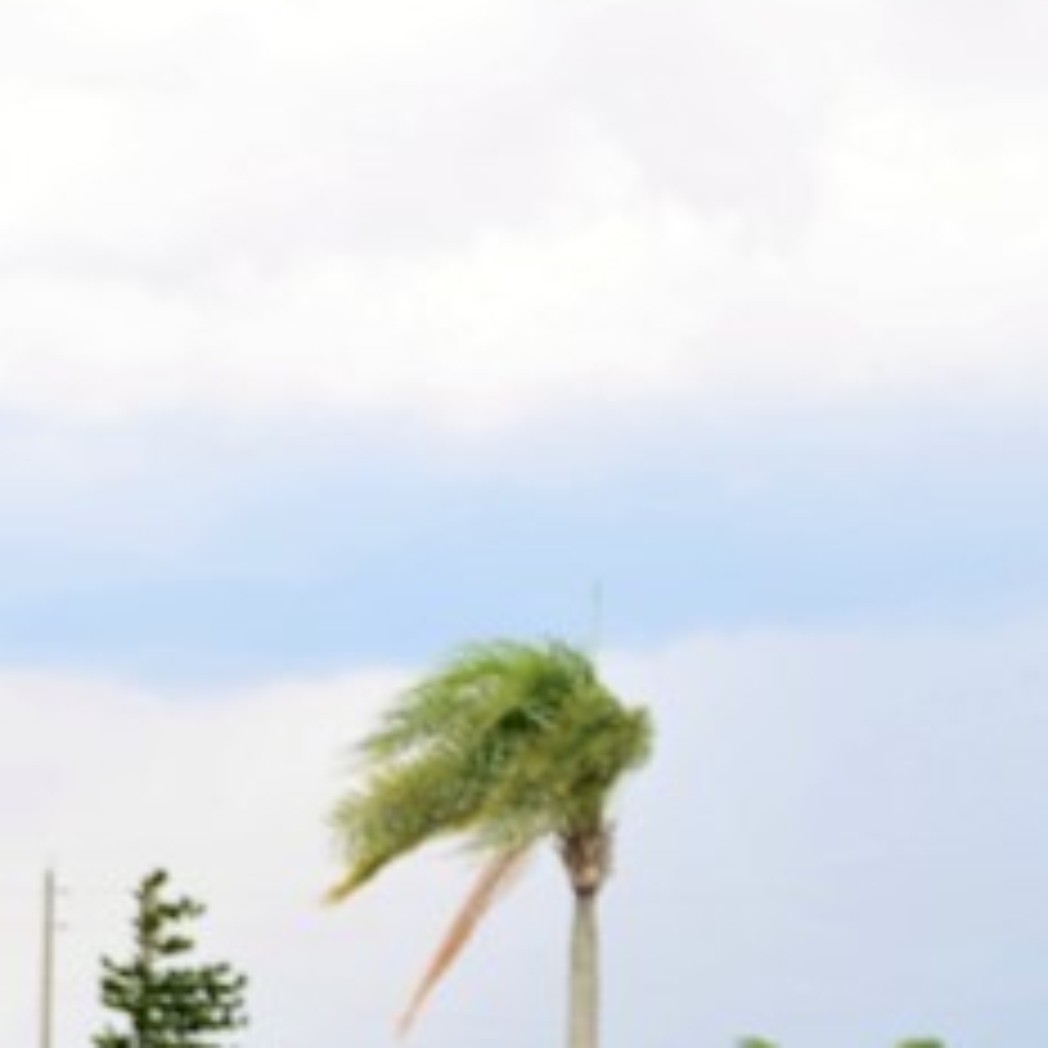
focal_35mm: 178
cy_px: 1410
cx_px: 1581
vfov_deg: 9.6
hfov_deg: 9.5
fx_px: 6097
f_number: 4.2
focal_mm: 30
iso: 100
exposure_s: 1/80
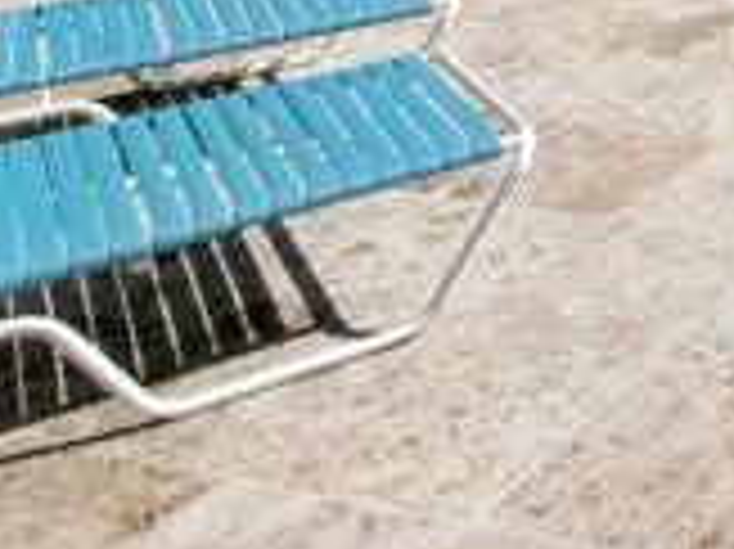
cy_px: -459
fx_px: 1356
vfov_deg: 17.9
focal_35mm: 64
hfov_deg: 22.3
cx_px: 1220
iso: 50
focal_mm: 1.8
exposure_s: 1/1529
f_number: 2.2
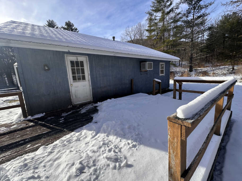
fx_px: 98
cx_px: 121
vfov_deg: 85.7
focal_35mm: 14
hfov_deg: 102.1
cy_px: 90
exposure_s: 1/790
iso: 40
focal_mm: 2.22
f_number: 2.2
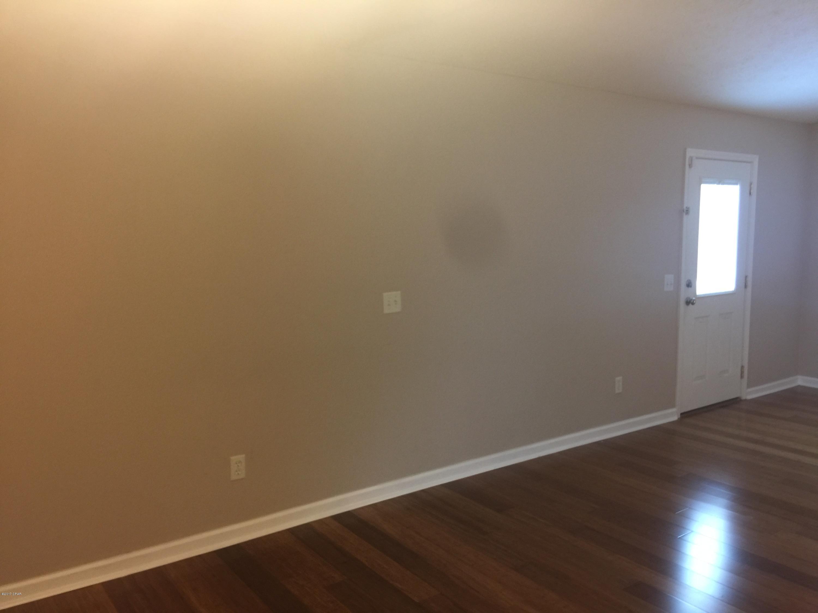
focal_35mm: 29
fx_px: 685
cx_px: 409
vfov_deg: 48.2
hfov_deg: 61.7
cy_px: 306
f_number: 2.2
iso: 40
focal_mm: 4.15
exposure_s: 1/15
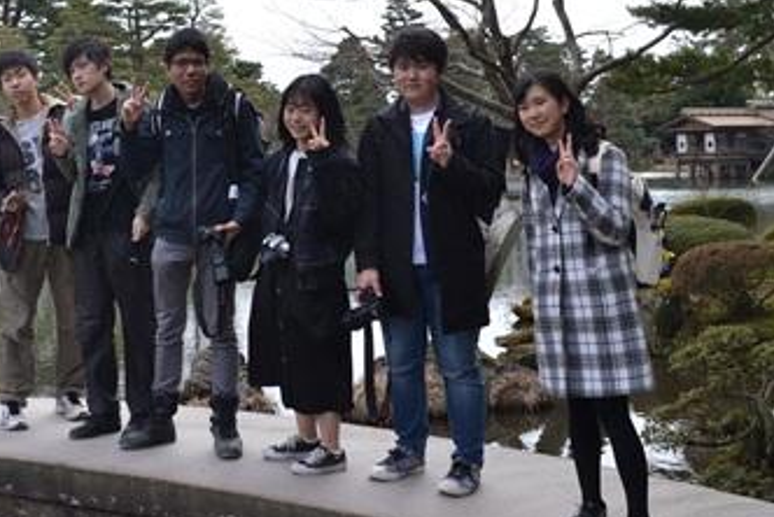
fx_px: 1119
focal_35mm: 52
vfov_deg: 25.6
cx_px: 224
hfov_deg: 37.5
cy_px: 97
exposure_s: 1/160
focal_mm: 18
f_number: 6.3
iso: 100
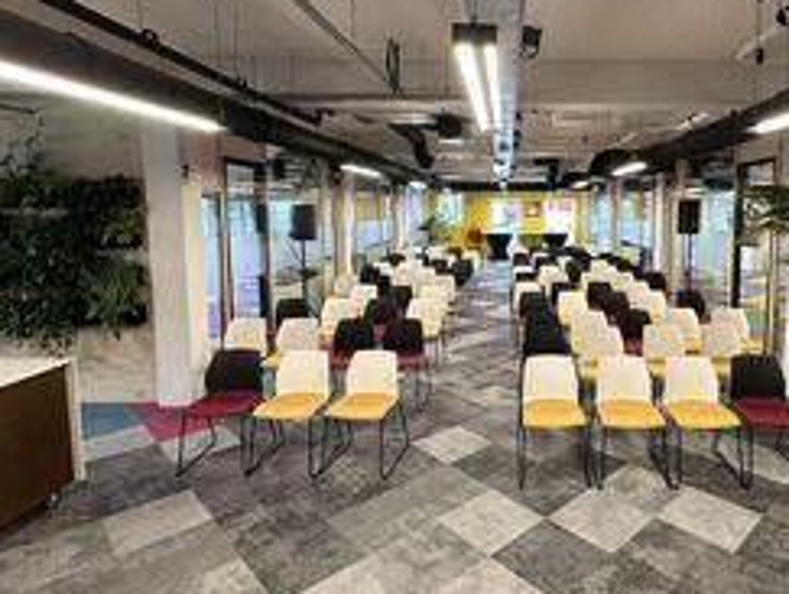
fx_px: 525
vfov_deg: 58.8
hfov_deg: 72.1
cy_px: 256
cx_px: 513
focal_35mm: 23
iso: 160
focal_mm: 2.22
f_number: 2.2
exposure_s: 1/100
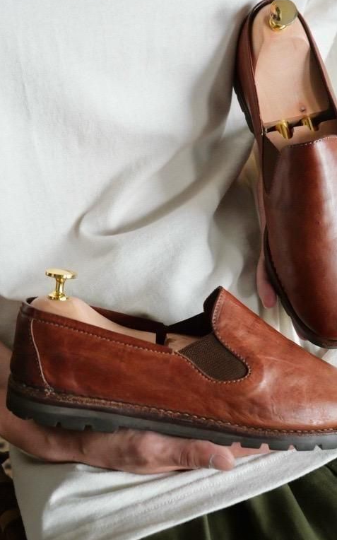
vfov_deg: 44.4
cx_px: 214
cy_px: 258
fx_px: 662
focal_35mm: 45
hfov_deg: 28.4
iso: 2000
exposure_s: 1/60
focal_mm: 19
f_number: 3.2
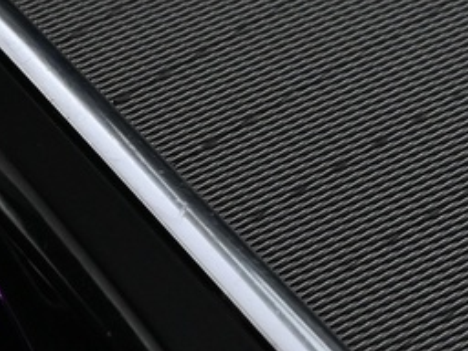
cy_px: 271
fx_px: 1974
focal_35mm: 146
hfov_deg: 13.3
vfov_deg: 10.1
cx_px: -33
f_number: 3.5
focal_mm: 16
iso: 1600
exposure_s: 1/30
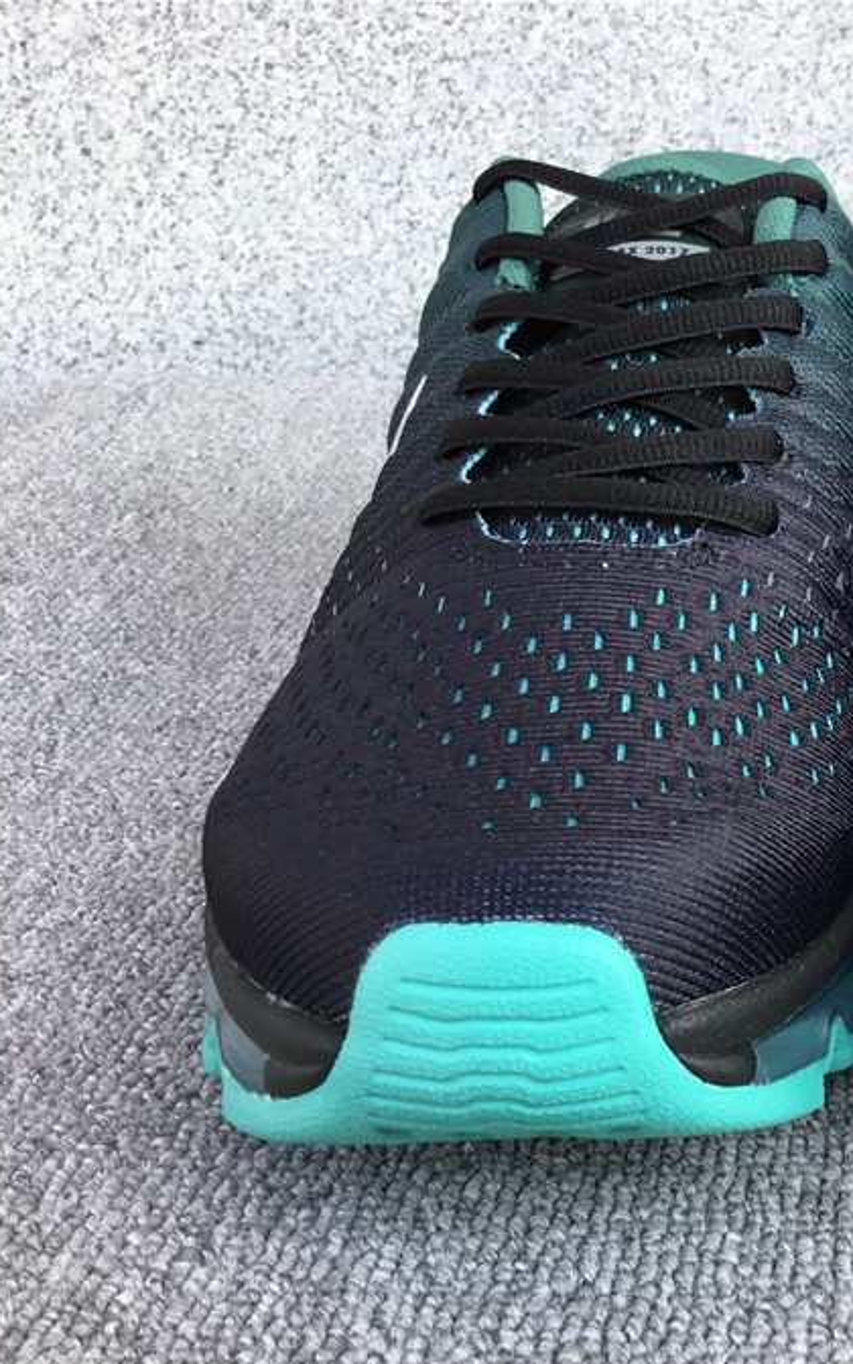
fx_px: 1637
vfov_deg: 45.3
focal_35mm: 44
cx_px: 892
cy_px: 683
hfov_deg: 27.2
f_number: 2.4
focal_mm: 3.3
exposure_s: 1/111
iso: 25
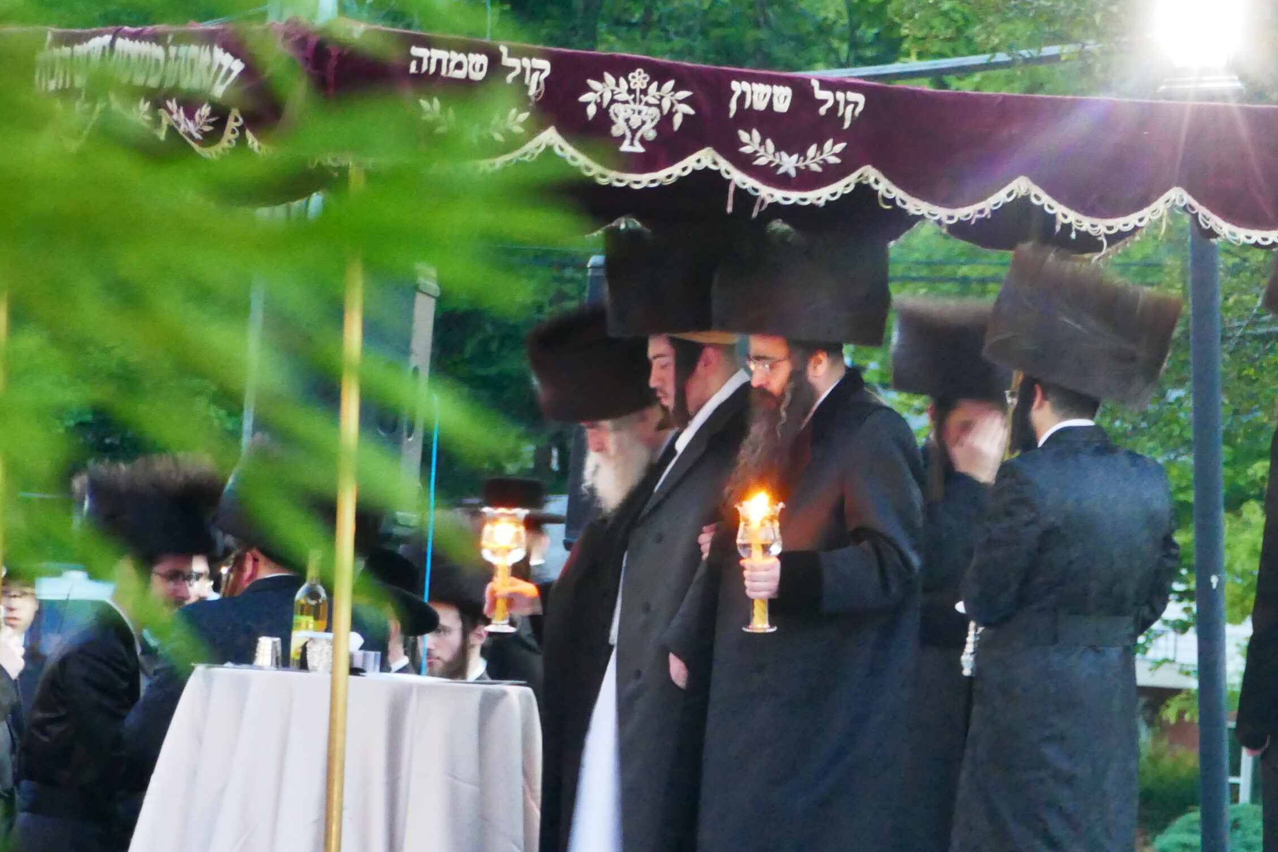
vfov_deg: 3.0
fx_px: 16009
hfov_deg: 4.6
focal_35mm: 451
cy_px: 444
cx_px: 718
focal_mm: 91
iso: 2000
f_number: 7.1
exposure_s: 1/8
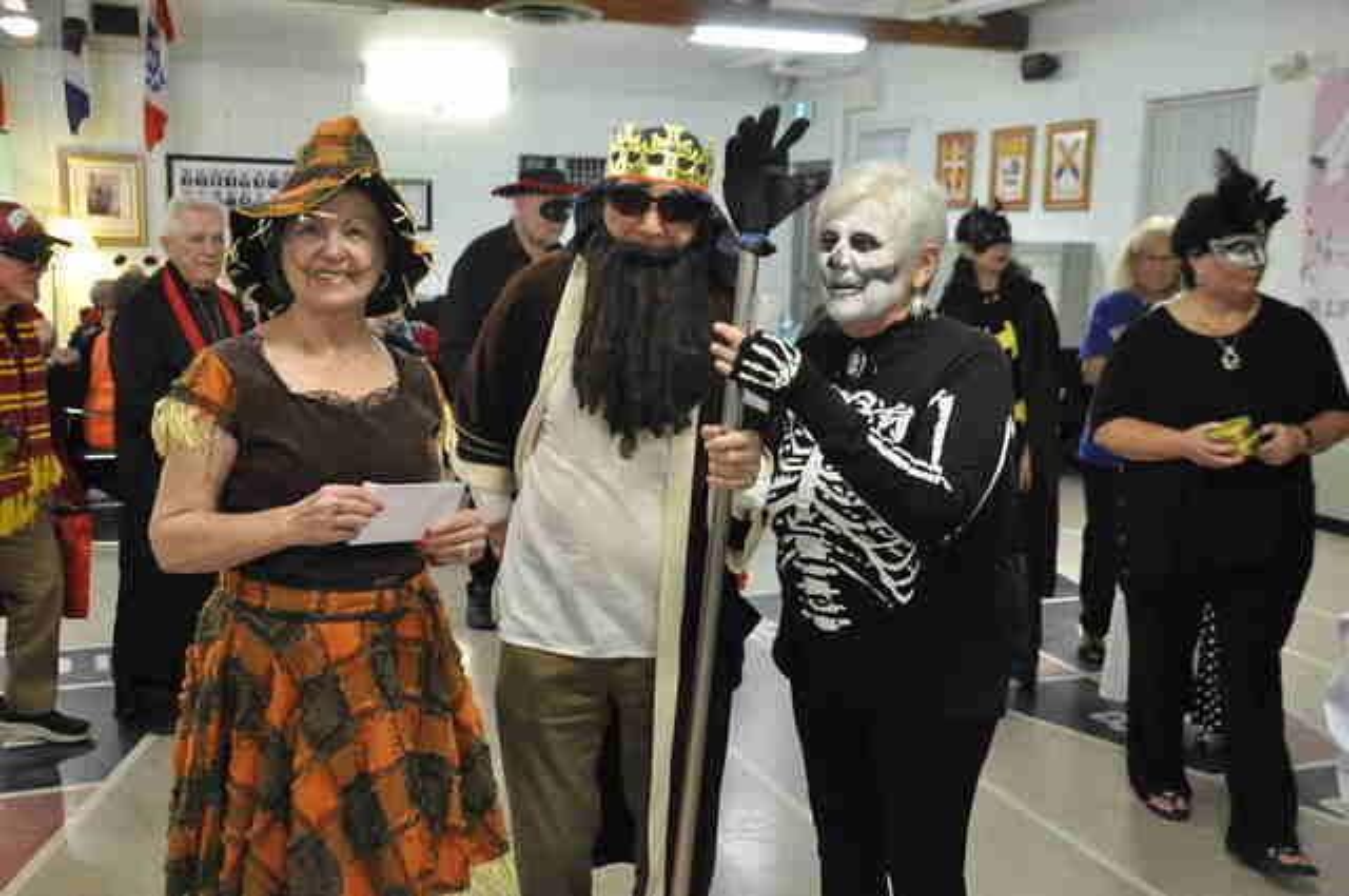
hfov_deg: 49.6
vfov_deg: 34.1
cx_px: 674
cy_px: 448
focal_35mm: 39
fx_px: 1460
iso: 2200
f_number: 5
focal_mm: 26
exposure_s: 1/40
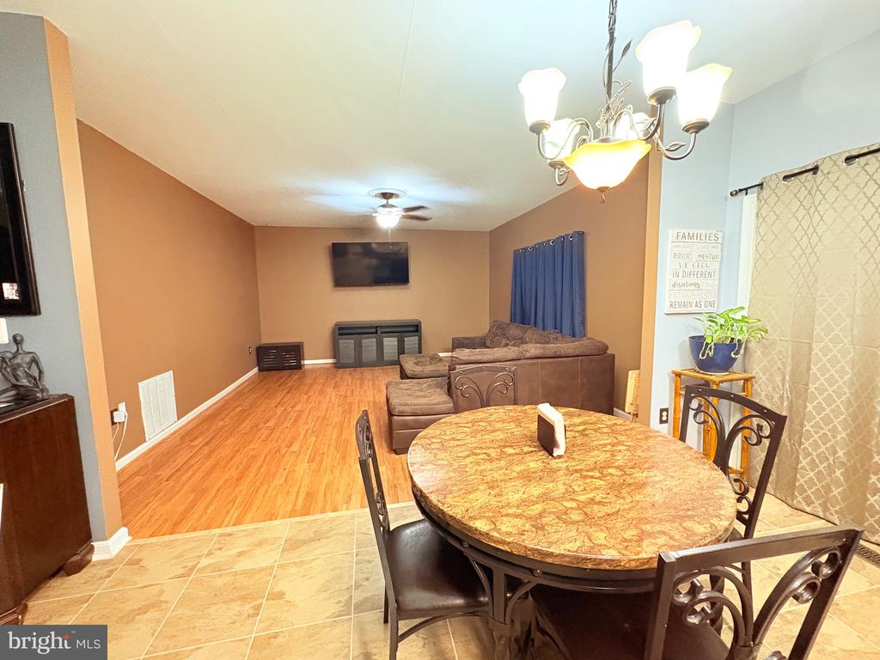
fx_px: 356
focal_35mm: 14
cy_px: 330
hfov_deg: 102.1
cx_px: 440
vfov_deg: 85.7
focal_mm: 2.22
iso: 1000
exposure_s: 1/40
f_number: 2.2
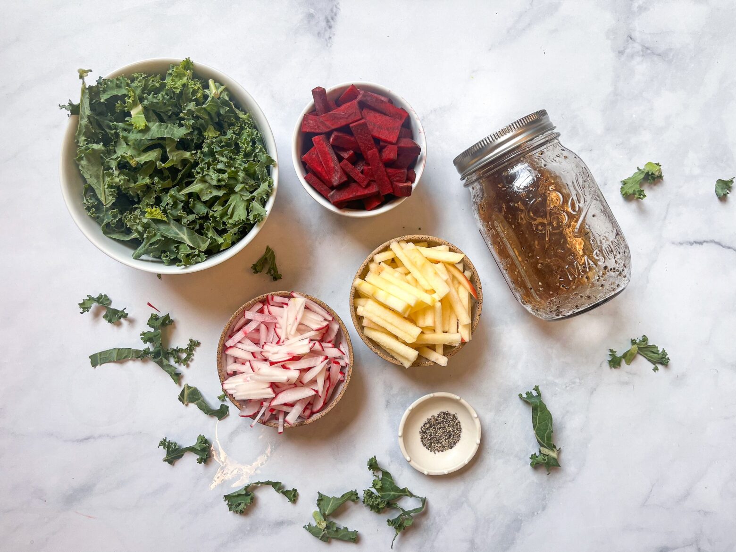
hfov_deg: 67.3
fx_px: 553
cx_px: 368
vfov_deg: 53.1
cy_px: 276
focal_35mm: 26
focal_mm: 5.1
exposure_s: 1/120
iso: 40
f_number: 1.6
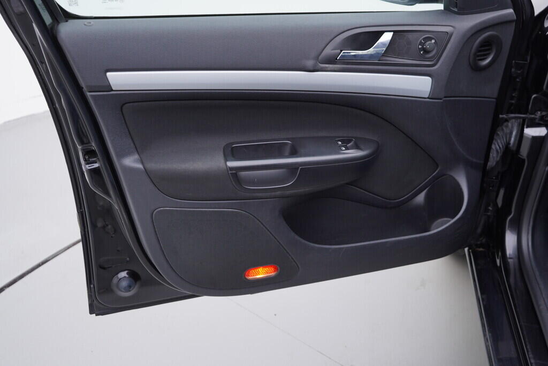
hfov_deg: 53.1
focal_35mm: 36
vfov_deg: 36.9
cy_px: 183
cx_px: 274
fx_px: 548
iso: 125
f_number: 3.2
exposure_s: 1/50
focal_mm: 24
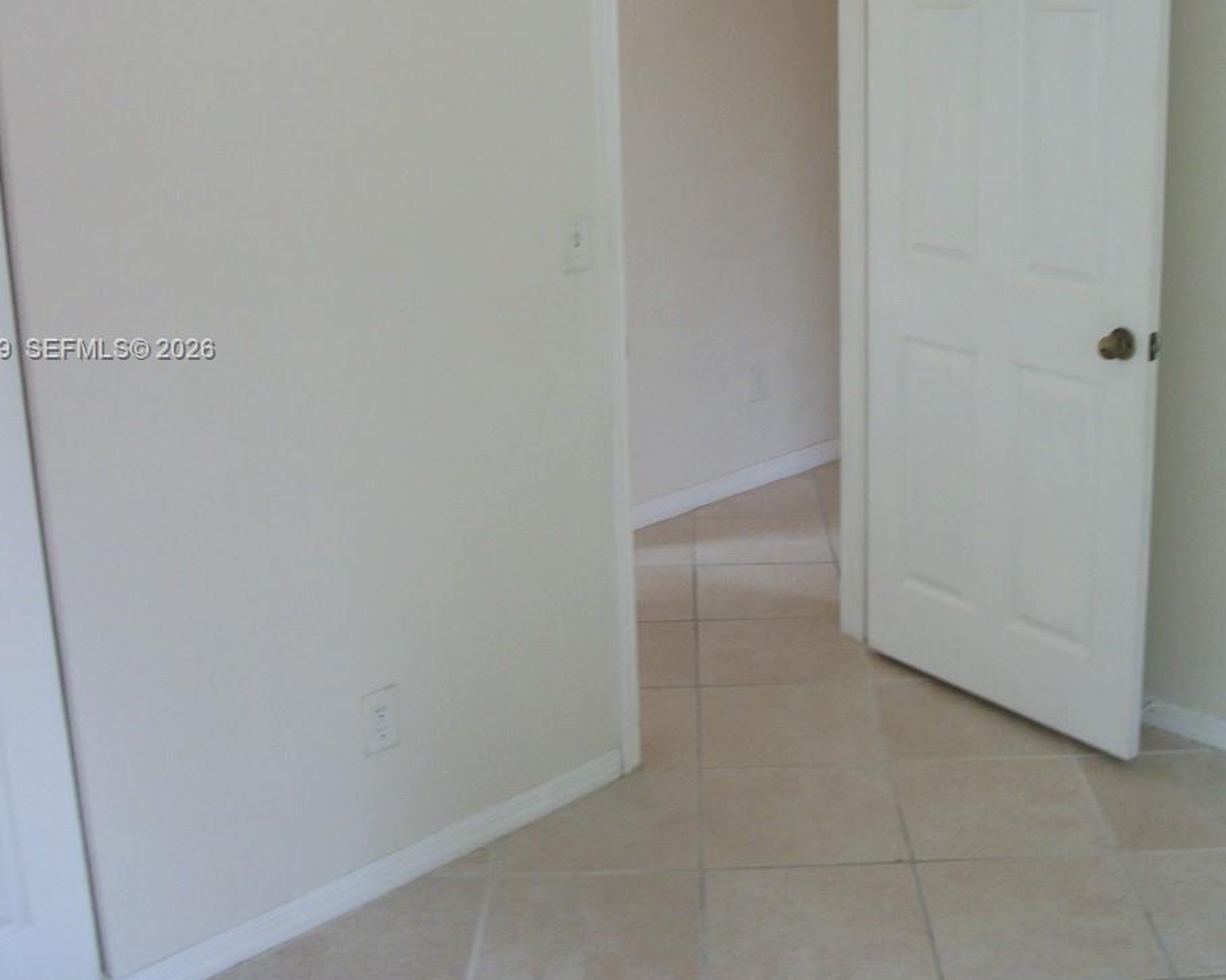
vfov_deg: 33.9
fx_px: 1596
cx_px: 734
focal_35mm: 44
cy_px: 350
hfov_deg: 41.8
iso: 103
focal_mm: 5.7
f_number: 2.9
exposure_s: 1/30
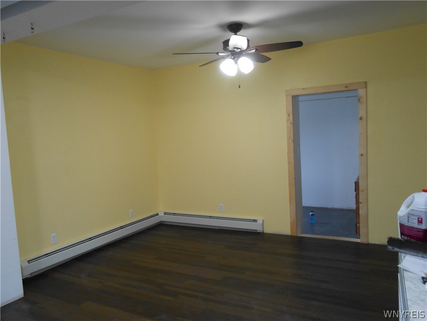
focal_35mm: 26
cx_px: 214
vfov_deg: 53.1
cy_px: 160
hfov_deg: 67.3
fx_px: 321
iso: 320
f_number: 3.5
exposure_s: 1/30
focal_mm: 4.6
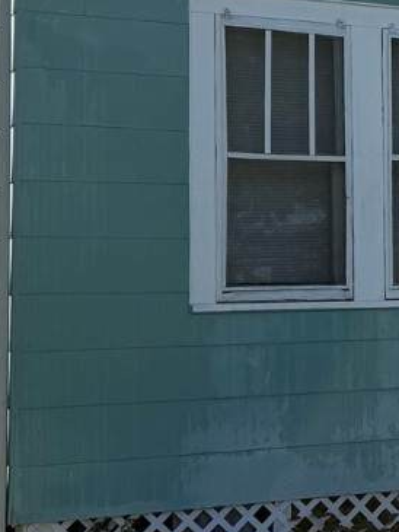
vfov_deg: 19.4
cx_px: 645
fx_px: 1551
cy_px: 197
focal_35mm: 101
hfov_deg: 13.6
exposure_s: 1/3145
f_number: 1.78
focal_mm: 6.76
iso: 80
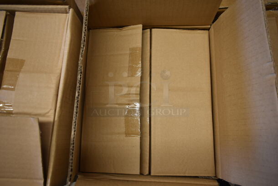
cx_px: 139
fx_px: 209
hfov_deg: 67.3
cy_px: 93
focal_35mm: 27
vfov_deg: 48.0
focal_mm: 18
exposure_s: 1/30
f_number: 3.5
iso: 280
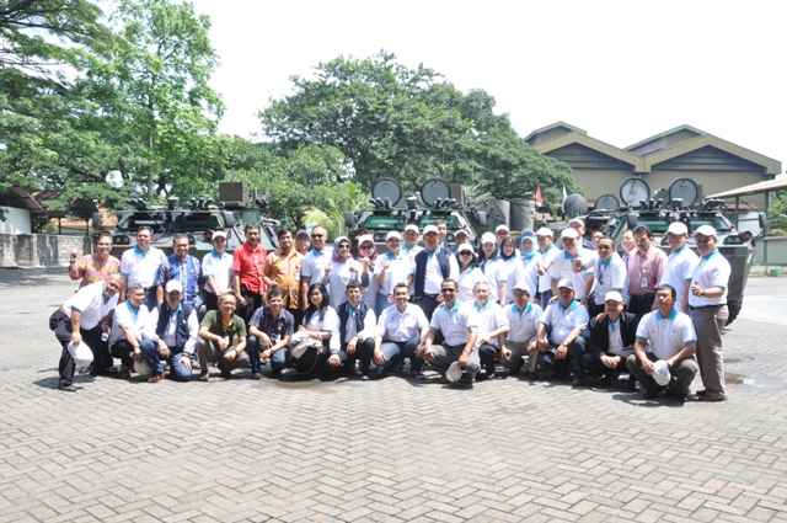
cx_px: 394
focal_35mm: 30
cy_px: 262
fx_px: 655
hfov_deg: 62.0
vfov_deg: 43.5
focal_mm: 20
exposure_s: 1/80
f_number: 10
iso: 200
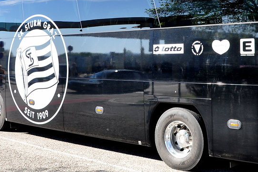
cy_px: 26
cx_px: 175
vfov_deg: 22.2
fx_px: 430
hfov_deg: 33.1
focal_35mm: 60
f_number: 3.5
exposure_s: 1/800
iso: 320
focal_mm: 18
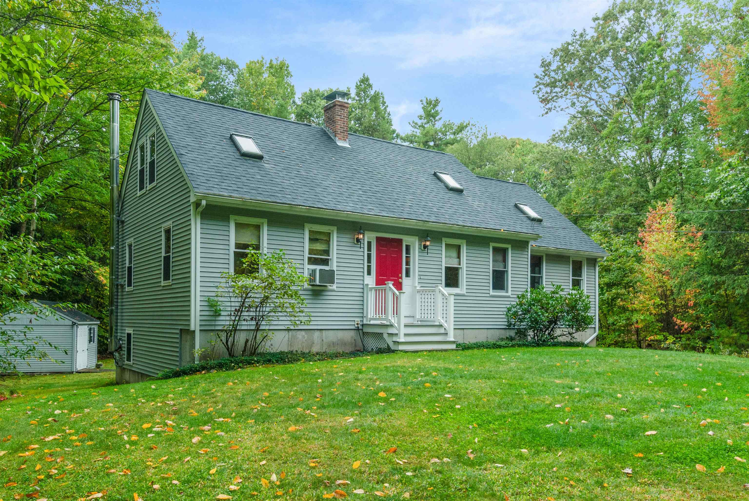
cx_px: 374
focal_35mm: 36
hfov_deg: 53.1
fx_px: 750
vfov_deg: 37.0
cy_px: 250
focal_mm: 24
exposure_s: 1/40
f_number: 10
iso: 200
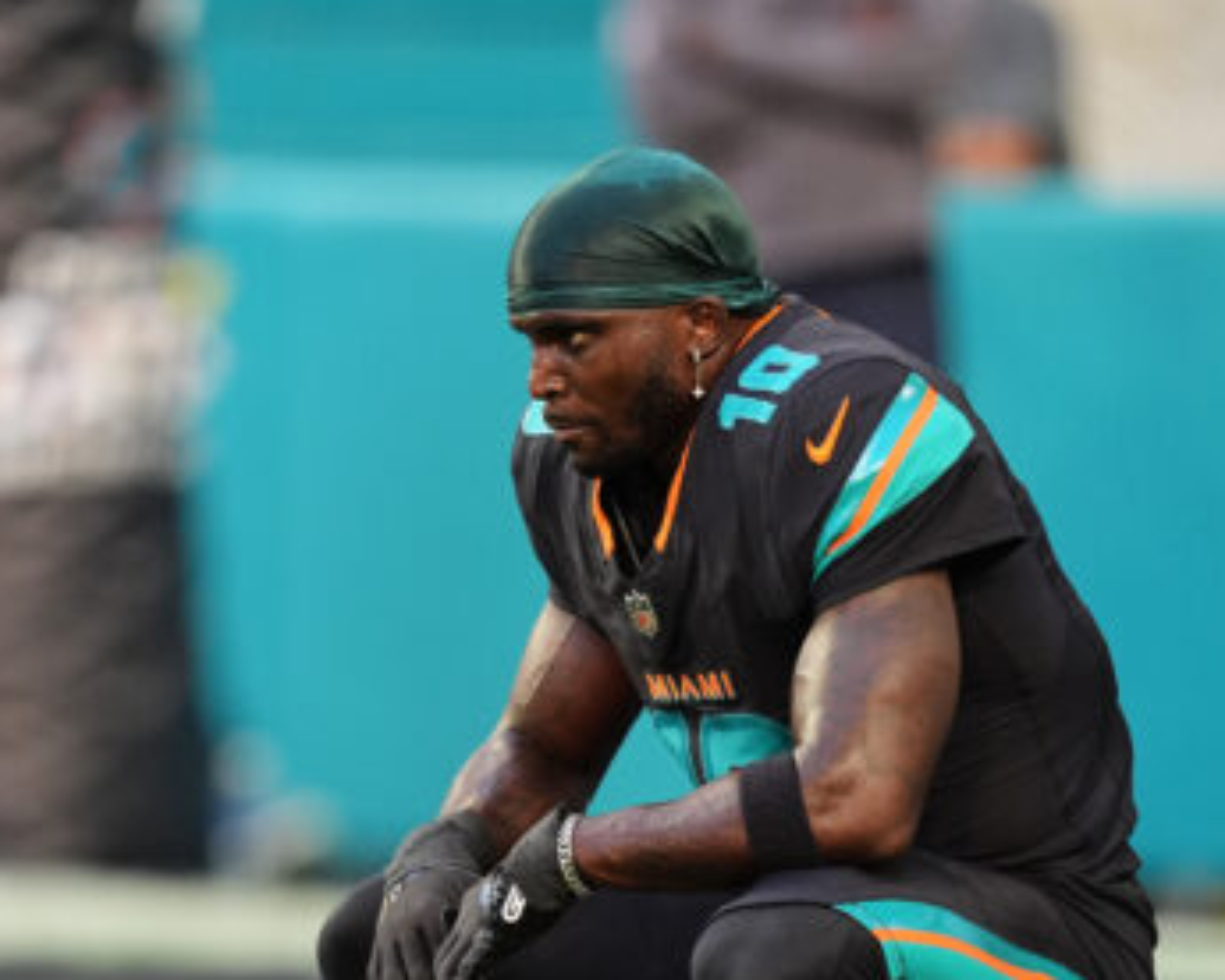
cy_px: 763
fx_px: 26611
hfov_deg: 2.6
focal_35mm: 734
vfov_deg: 2.1
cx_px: 304
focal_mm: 400
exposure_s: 1/2000
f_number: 2.8
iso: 2500
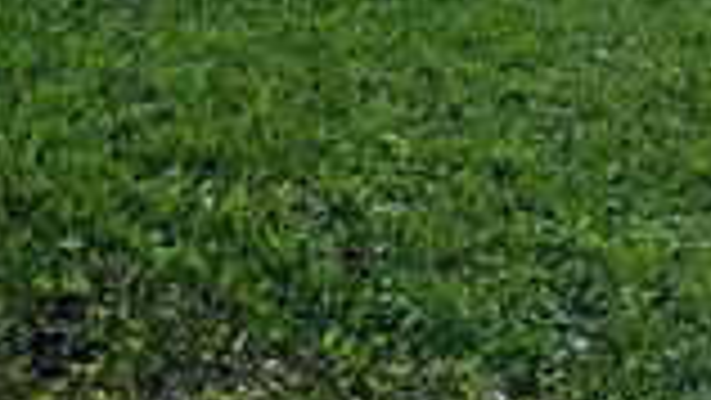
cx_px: 148
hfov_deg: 25.2
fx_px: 1565
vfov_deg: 12.6
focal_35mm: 83
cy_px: -420
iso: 80
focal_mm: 6.76
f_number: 1.78
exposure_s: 1/4310
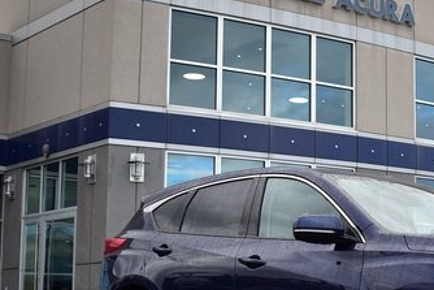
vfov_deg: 19.7
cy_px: 207
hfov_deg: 27.9
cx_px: 408
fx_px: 832
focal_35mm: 69
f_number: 5
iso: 100
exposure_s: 1/100
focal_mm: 24
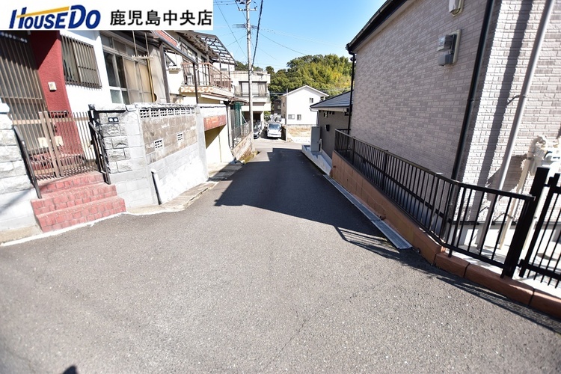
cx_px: 280
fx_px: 234
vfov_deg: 77.3
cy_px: 187
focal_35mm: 15
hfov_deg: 100.4
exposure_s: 1/1000
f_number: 3.5
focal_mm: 10
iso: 160
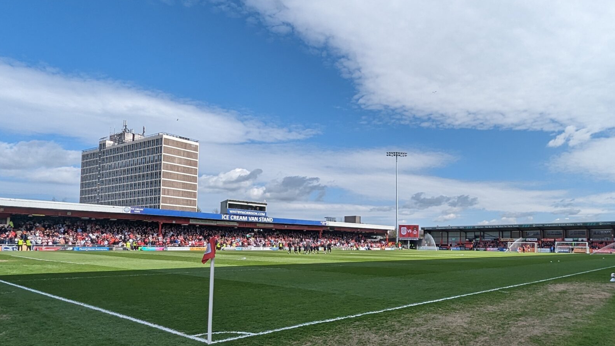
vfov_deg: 48.9
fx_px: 375
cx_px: 414
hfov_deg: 76.0
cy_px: 222
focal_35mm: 23
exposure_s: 1/1689
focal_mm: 1.95
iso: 48
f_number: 2.2
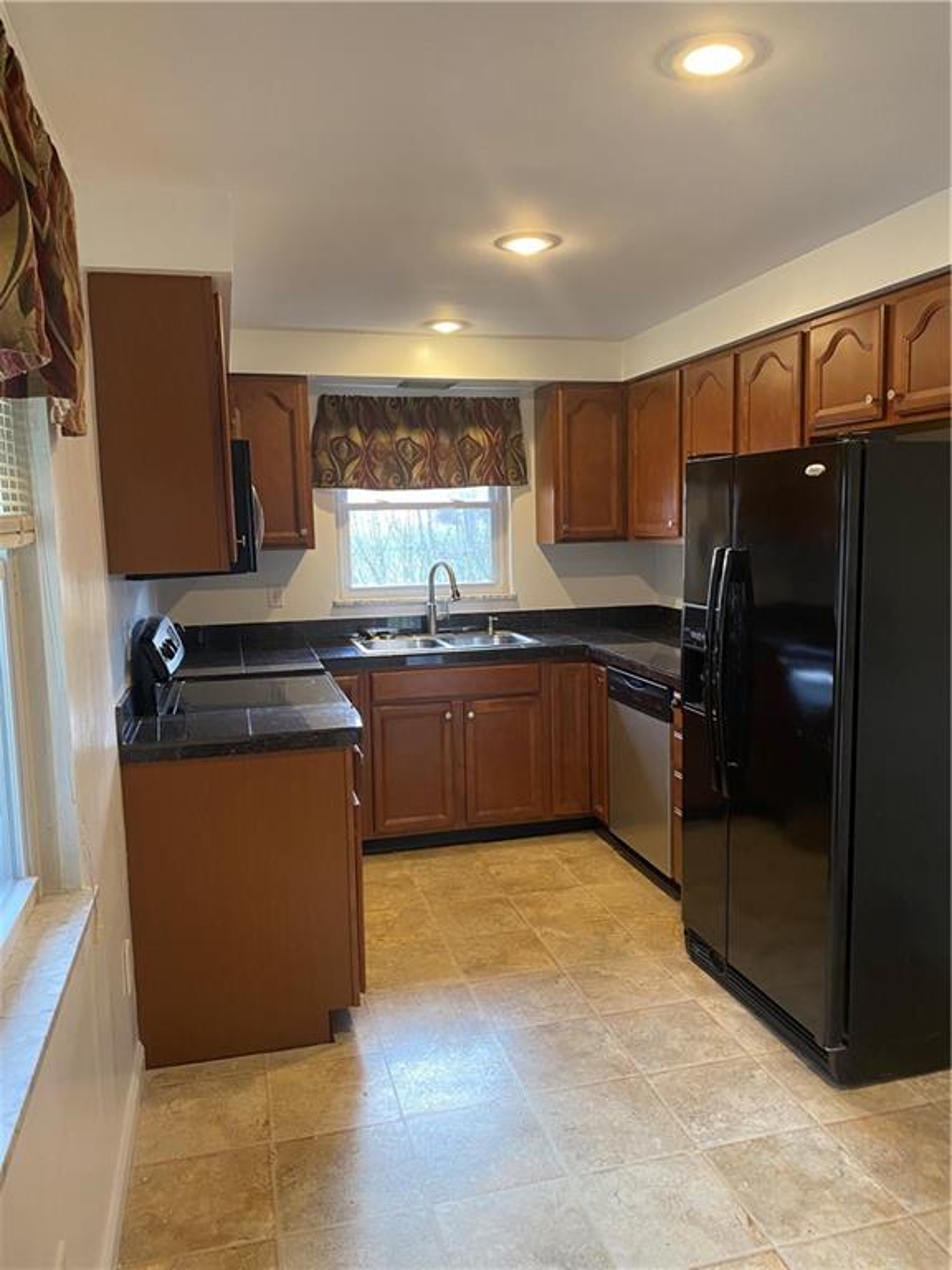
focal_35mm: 26
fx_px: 953
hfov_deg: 53.1
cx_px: 476
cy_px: 635
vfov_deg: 67.3
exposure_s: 1/60
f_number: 1.8
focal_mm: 4.25
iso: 160
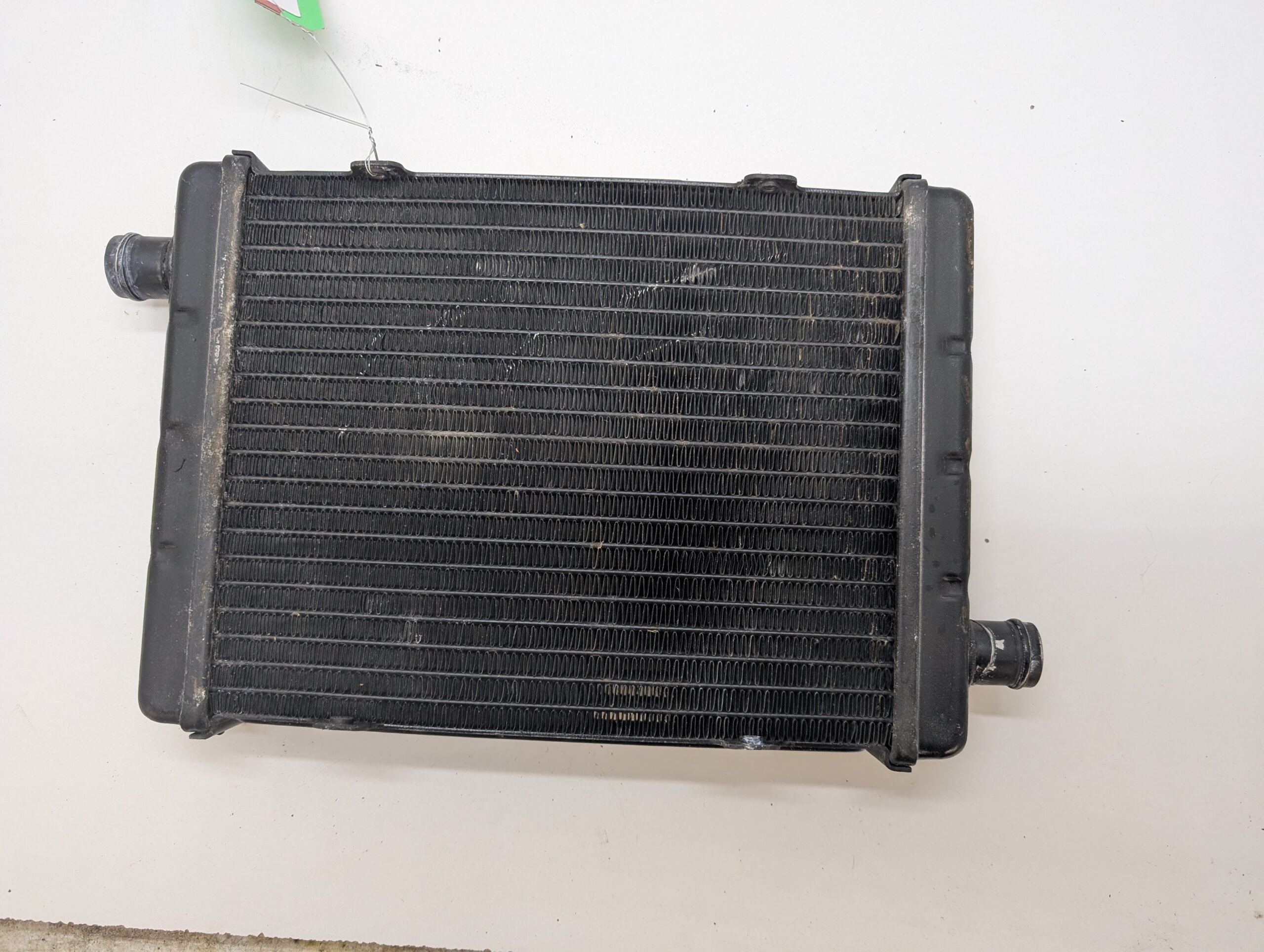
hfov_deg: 71.5
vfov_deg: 56.9
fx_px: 878
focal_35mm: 24
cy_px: 476
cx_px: 632
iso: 191
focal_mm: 6.9
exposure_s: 1/115
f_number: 1.68
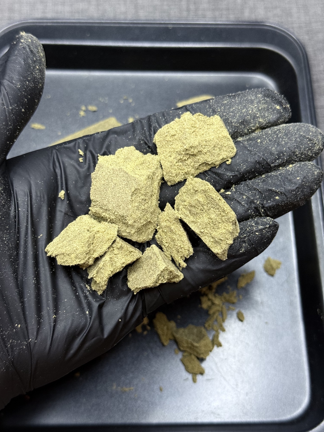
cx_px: 162
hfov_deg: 30.3
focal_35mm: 48
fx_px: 599
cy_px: 216
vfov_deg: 39.7
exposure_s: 1/50
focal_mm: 6.76
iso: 250
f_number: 1.78
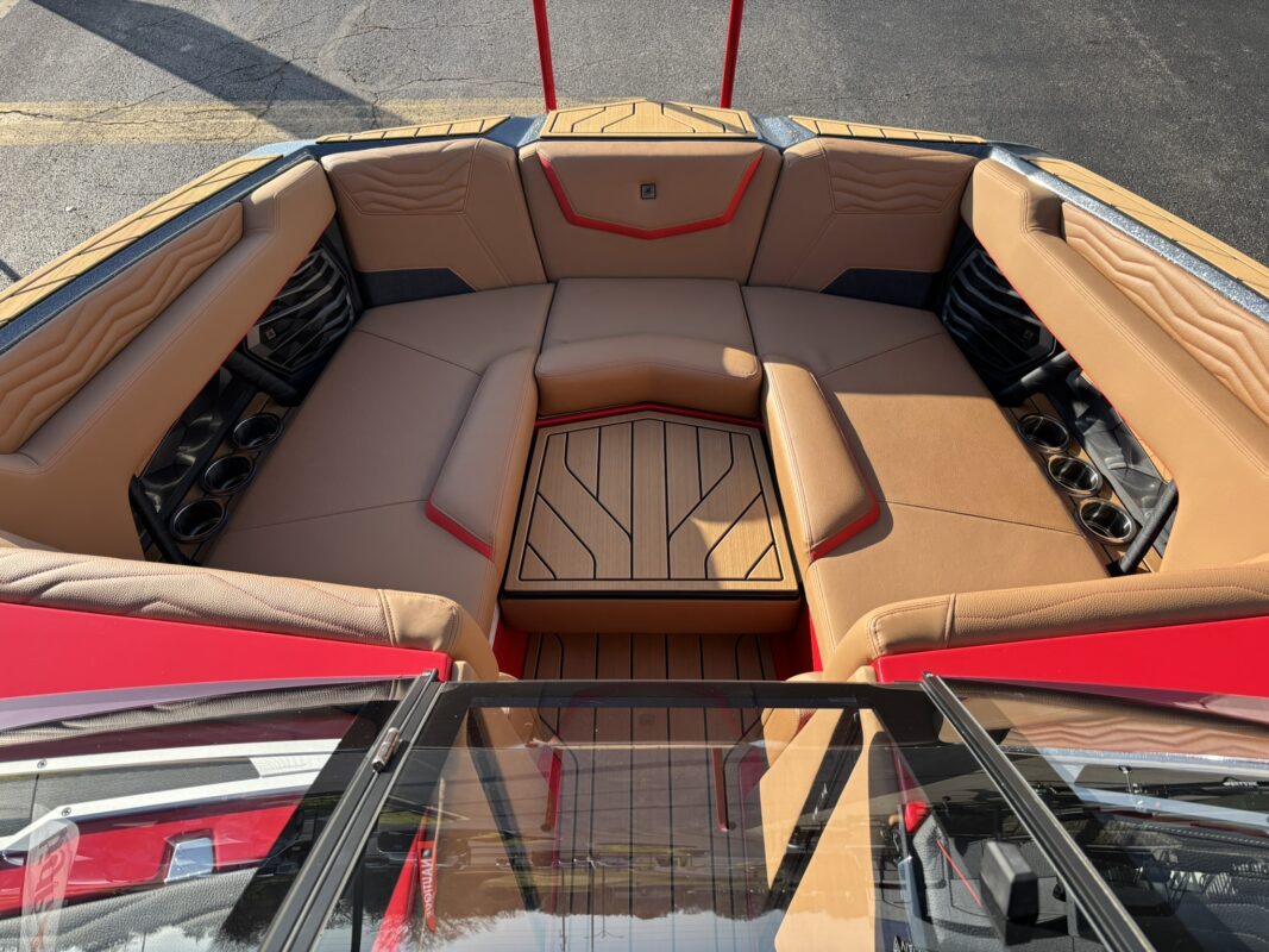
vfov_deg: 53.1
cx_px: 634
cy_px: 476
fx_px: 953
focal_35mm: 26
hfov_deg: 67.3
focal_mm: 5.96
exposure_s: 1/927
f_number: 1.6
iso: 50
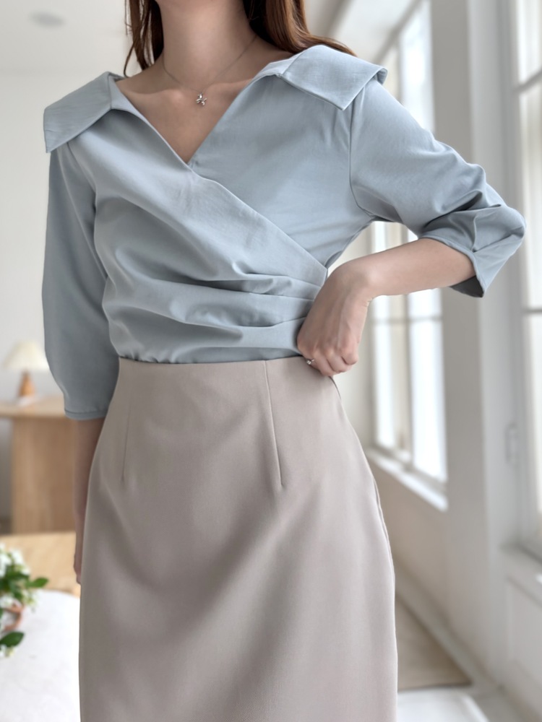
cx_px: 271
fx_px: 543
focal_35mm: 26
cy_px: 361
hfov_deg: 53.1
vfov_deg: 67.3
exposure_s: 1/162
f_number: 1.6
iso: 80
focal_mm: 5.96
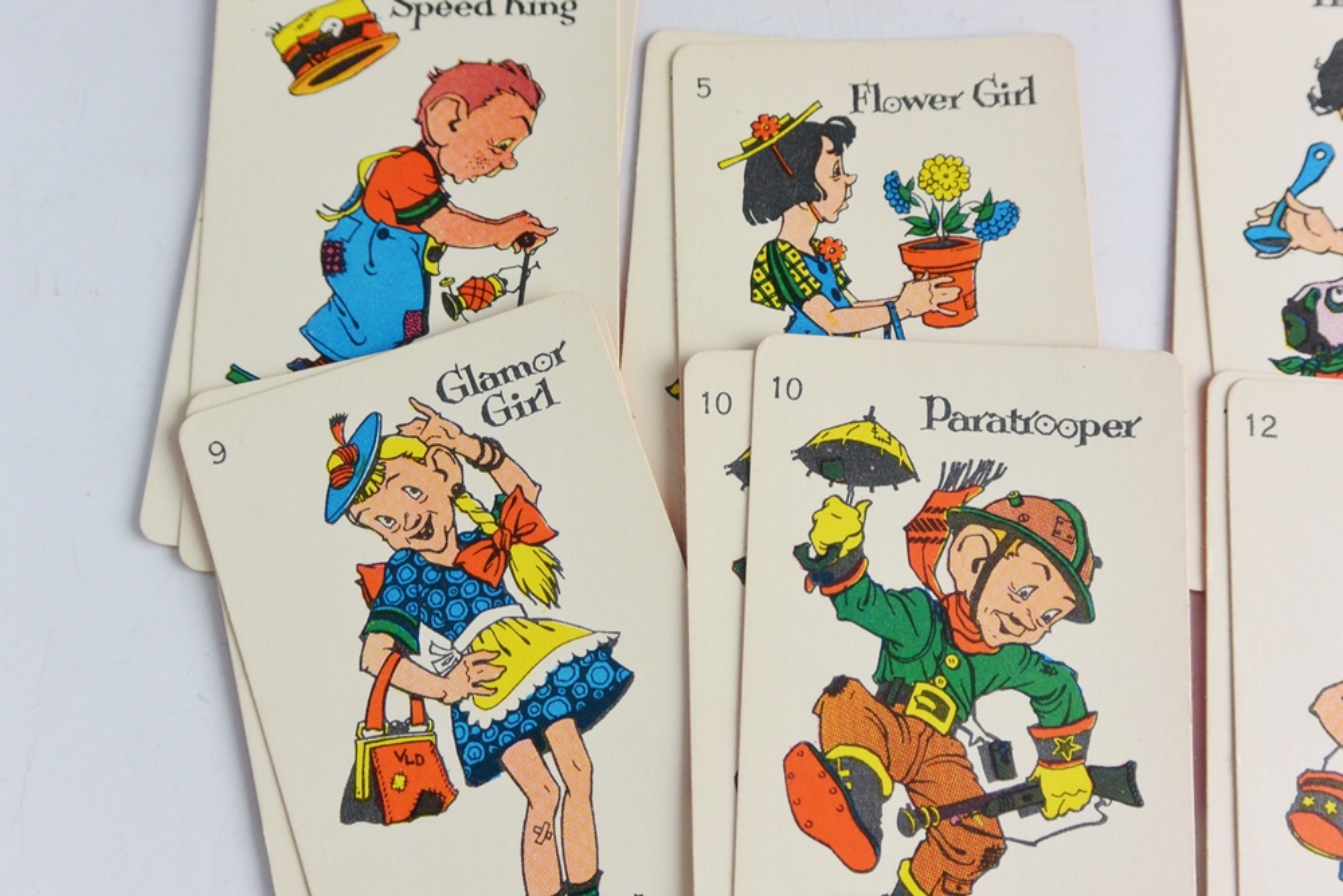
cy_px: 448
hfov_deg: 44.5
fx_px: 1642
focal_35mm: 44
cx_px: 672
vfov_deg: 30.5
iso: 500
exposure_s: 1/60
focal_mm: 16.3
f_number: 4.2
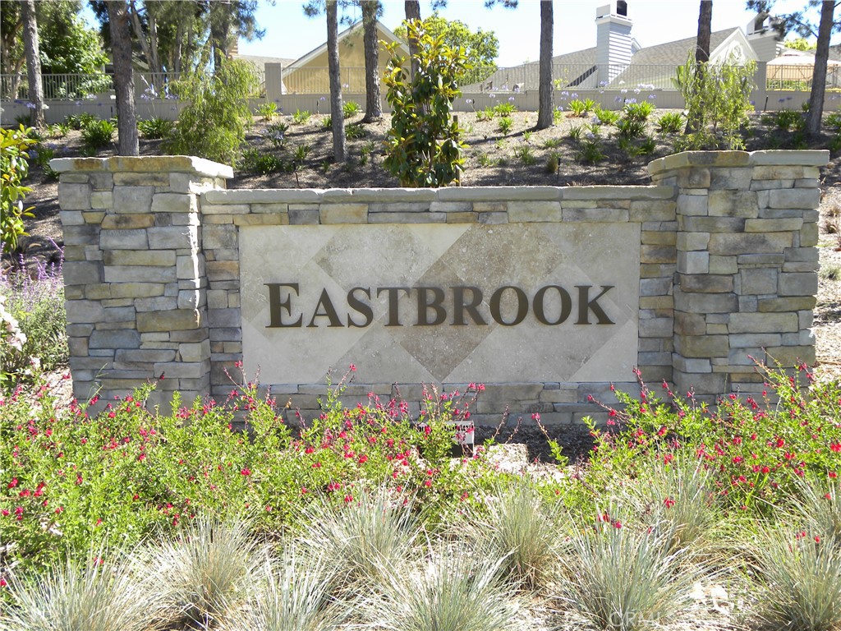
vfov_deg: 42.9
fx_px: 802
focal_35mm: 33
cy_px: 316
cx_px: 420
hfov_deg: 55.4
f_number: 3.2
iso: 64
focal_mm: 5.9
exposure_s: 1/246
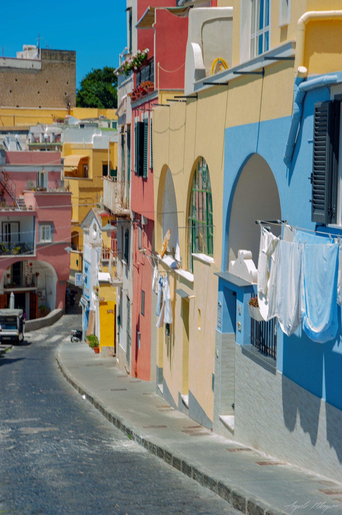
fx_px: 1213
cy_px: 258
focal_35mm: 85
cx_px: 171
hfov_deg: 16.0
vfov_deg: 23.9
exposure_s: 1/125
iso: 100
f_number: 10
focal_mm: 85
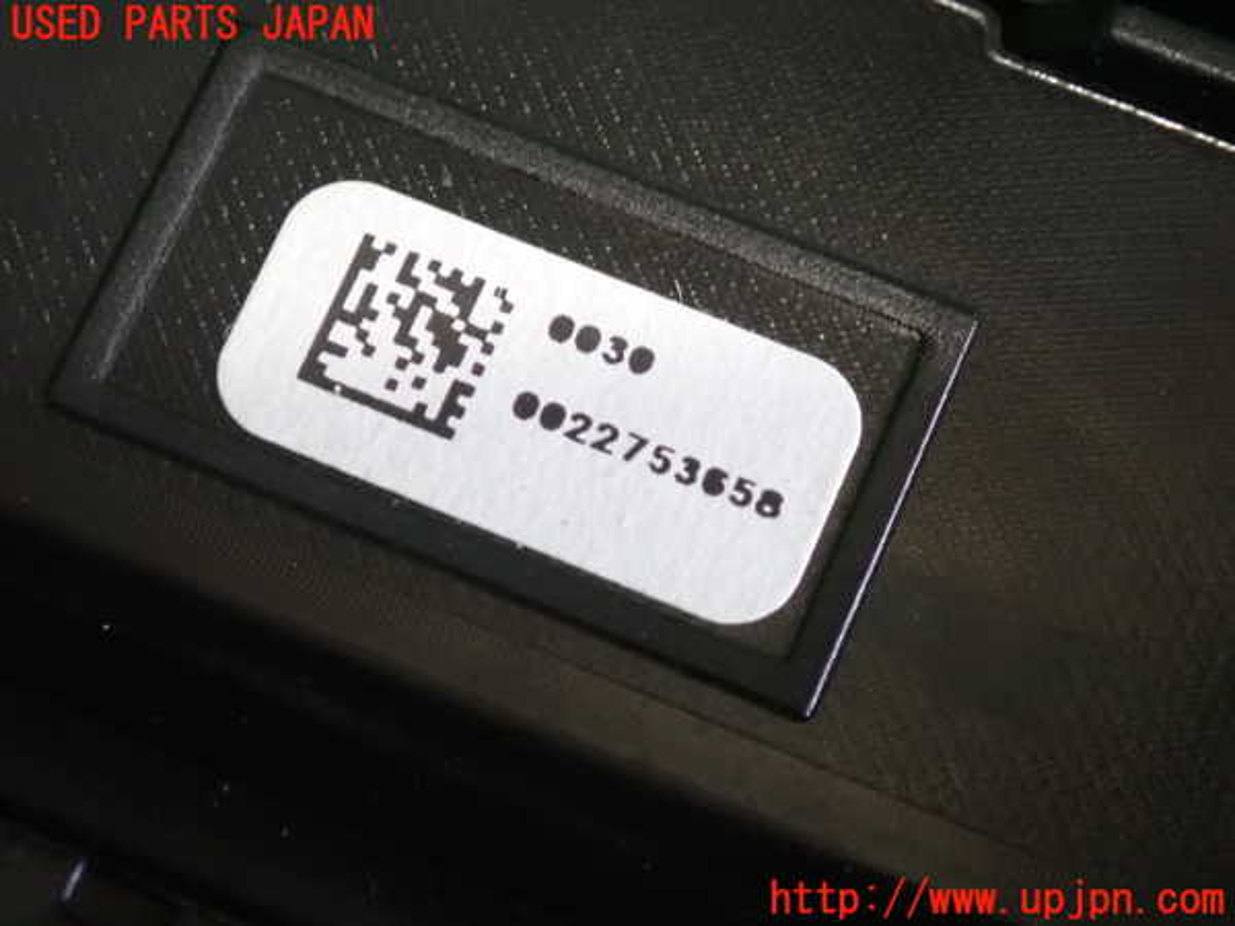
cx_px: 618
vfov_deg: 15.7
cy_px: 463
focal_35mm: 94
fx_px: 3354
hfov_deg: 20.9
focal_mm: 16.79
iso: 1600
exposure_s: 1/20
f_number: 4.7
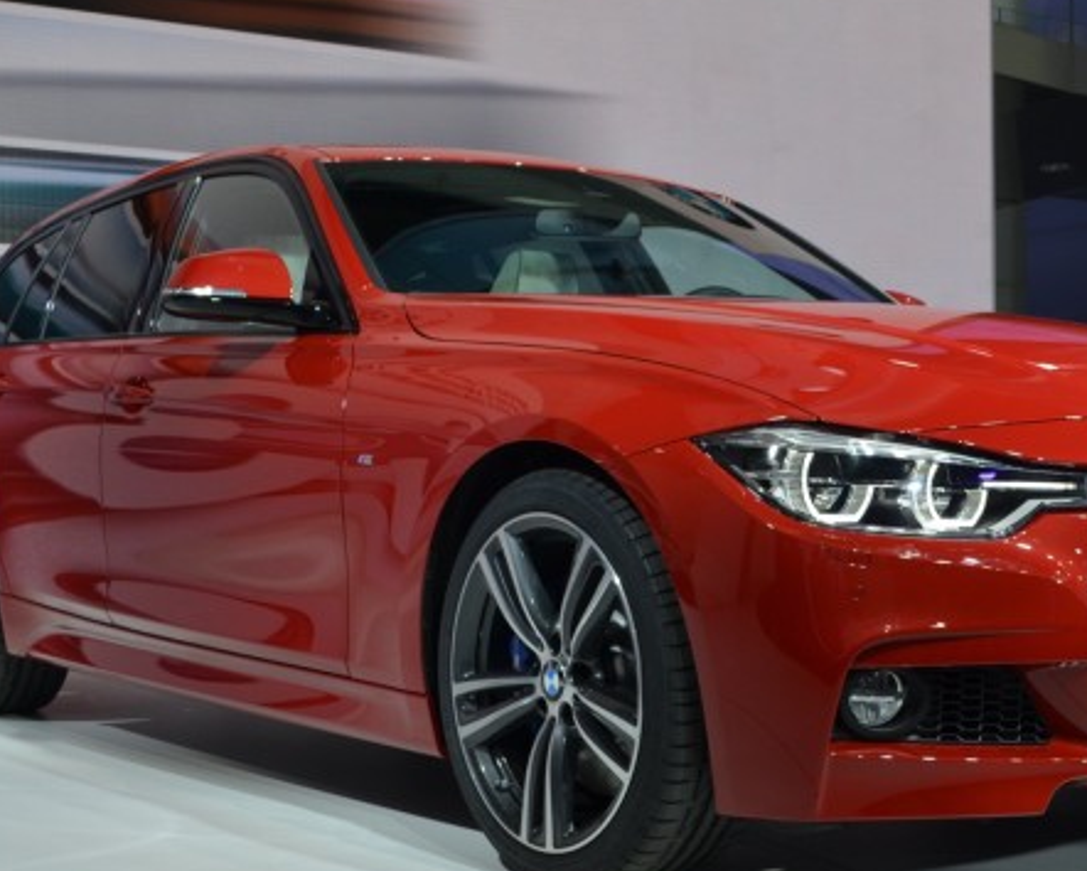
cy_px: 535
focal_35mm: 62
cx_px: 698
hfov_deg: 30.3
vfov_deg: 24.6
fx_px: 1995
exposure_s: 1/100
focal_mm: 26
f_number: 5
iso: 400
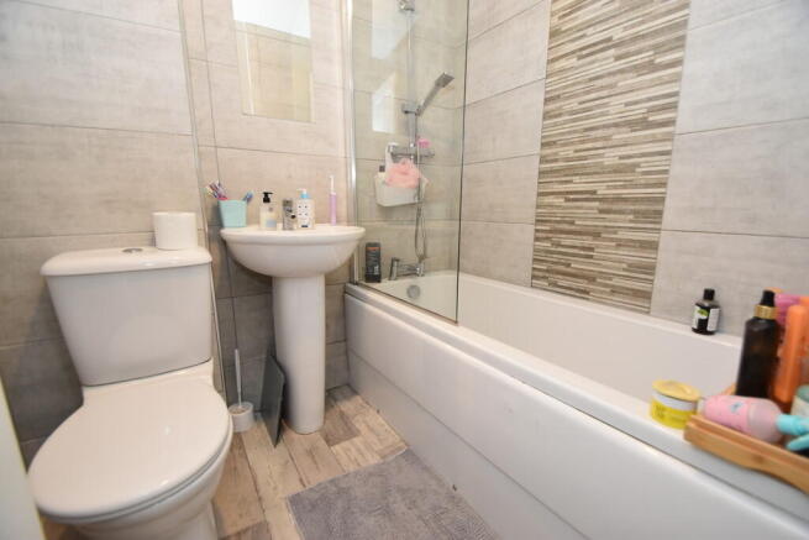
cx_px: 404
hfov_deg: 100.4
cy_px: 270
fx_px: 337
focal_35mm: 15
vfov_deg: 77.4
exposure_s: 1/60
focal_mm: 10
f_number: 4
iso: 800
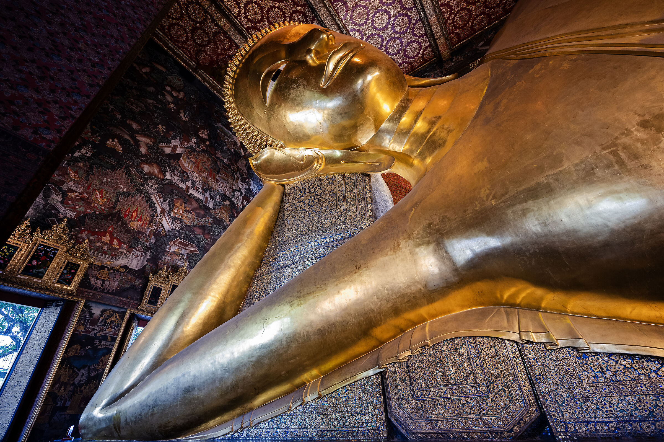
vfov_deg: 77.3
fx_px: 276
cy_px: 221
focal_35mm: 15
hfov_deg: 100.4
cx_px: 332
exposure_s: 1/15
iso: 1250
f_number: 8
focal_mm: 15
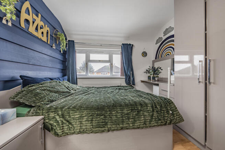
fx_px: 75
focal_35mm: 12
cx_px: 112
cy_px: 75
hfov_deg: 112.6
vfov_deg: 90.0
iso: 320
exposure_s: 1/2
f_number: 9
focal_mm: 12
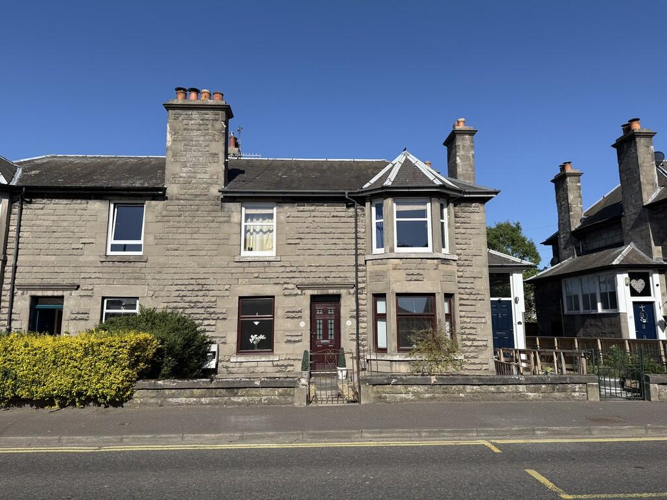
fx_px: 462
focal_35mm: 24
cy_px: 250
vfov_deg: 56.8
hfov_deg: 71.6
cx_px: 334
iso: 80
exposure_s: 1/5714
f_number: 1.78
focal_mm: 6.76
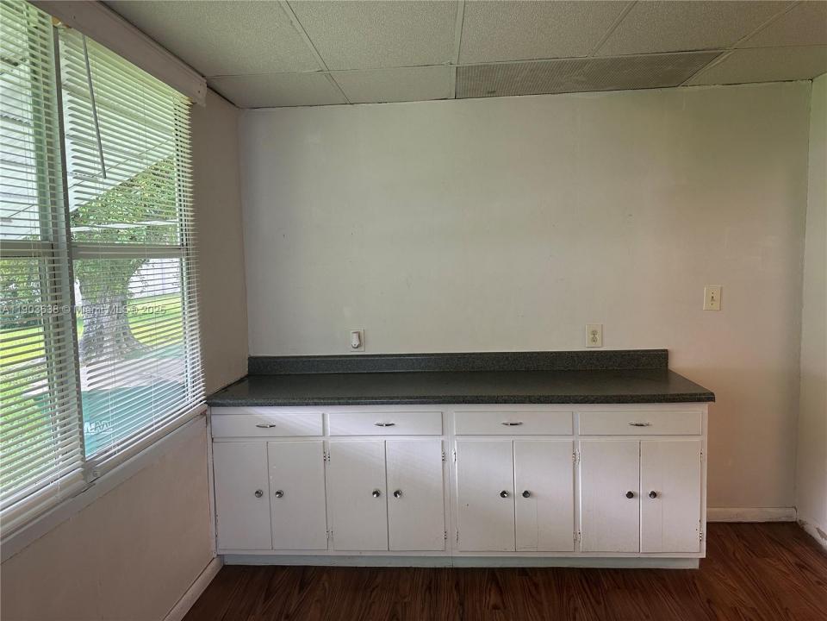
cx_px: 414
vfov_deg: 56.8
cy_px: 310
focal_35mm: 24
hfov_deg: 71.6
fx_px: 573
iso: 200
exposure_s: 1/120
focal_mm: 6.86
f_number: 1.78
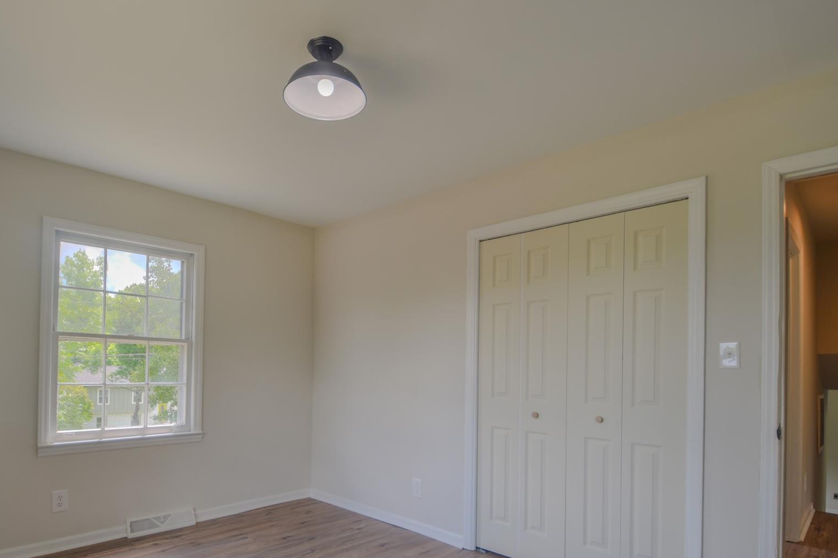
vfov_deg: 60.7
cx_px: 378
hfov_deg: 83.8
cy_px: 363
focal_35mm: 20
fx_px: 465
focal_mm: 10
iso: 100
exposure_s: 1/200
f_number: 3.5
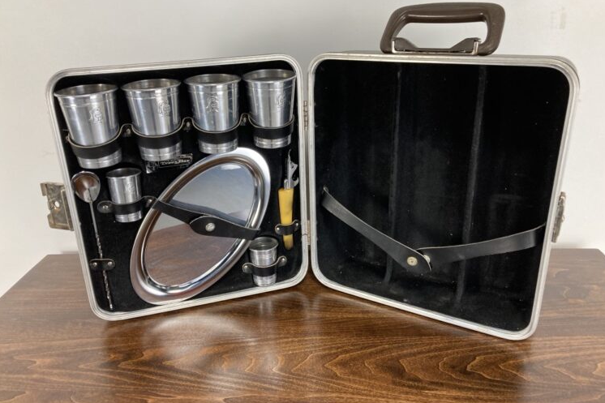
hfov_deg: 61.9
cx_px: 297
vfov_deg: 43.6
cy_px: 204
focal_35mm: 30
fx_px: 504
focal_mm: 3.99
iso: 80
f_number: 1.8
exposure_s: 1/60
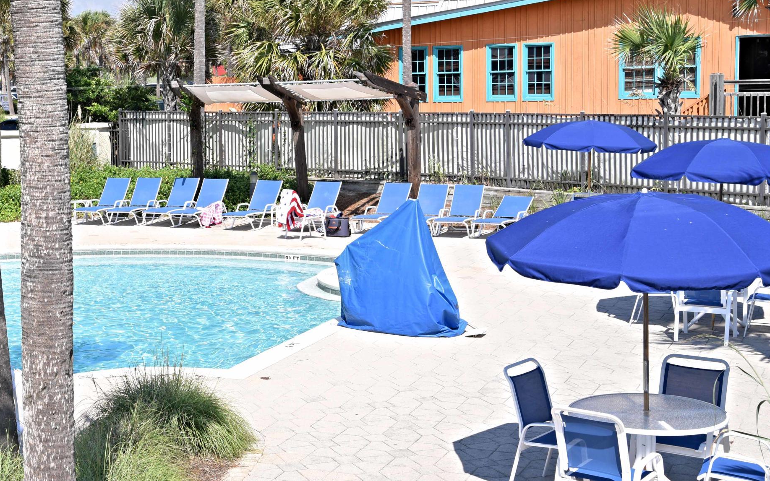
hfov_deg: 33.3
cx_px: 189
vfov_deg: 21.6
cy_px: 216
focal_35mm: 60
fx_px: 1259
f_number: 9
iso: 200
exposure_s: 1/320
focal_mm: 36
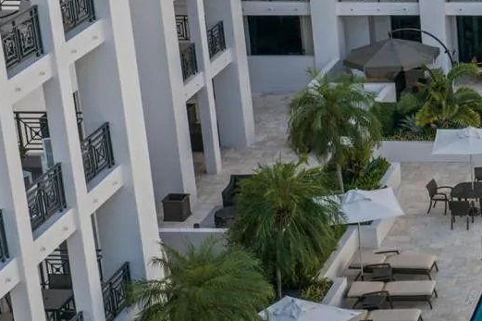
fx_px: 1472
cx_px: 786
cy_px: 63
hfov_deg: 16.4
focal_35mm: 110
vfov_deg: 12.4
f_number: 5
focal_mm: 14.45
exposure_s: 1/200
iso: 100
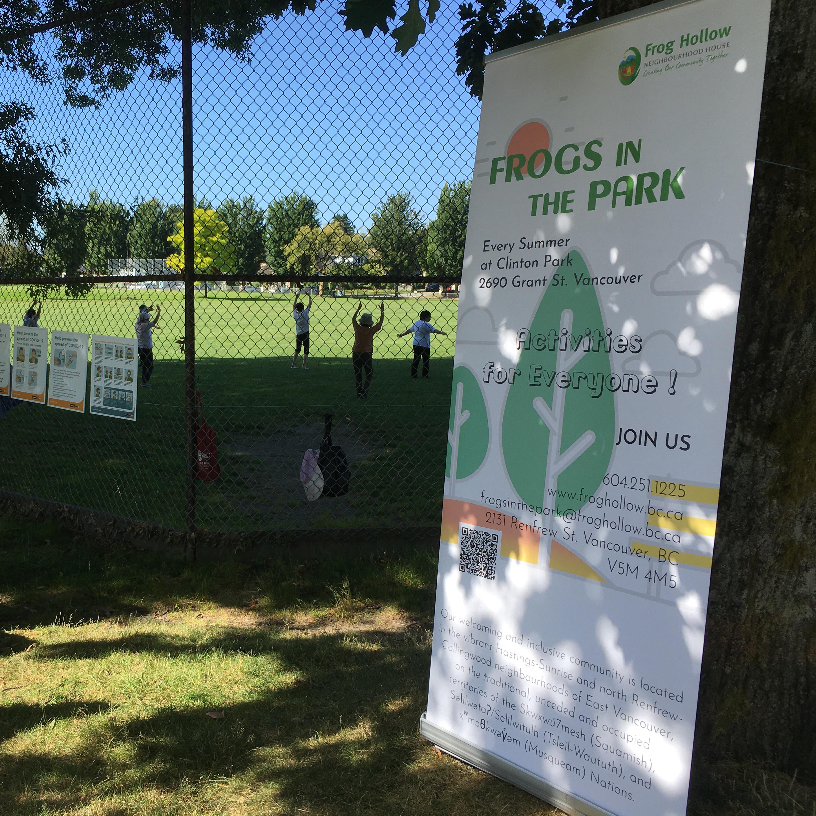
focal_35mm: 35
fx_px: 933
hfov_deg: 46.5
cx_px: 272
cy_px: 400
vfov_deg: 47.2
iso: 25
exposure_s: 1/916
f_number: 2.2
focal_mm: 4.15
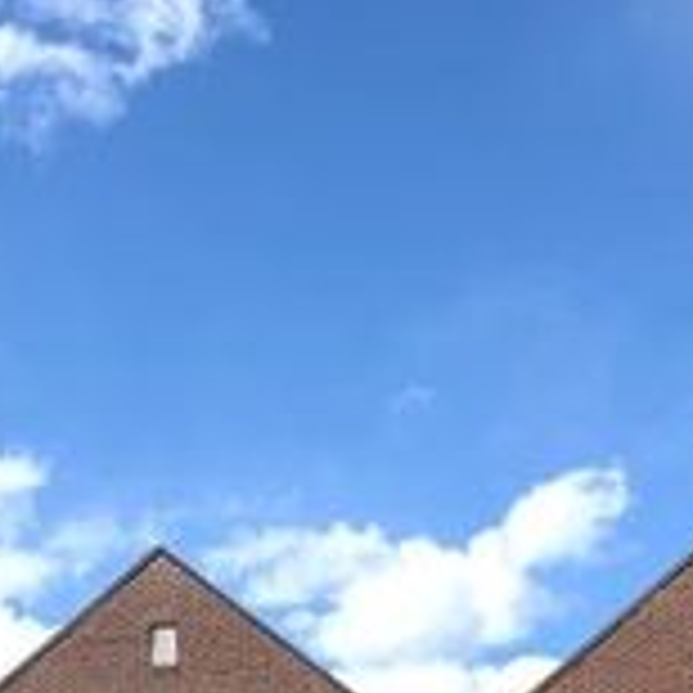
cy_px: 1123
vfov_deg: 16.7
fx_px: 2084
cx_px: 590
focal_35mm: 92
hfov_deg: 18.6
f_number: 1.78
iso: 80
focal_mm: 6.76
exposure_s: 1/3953
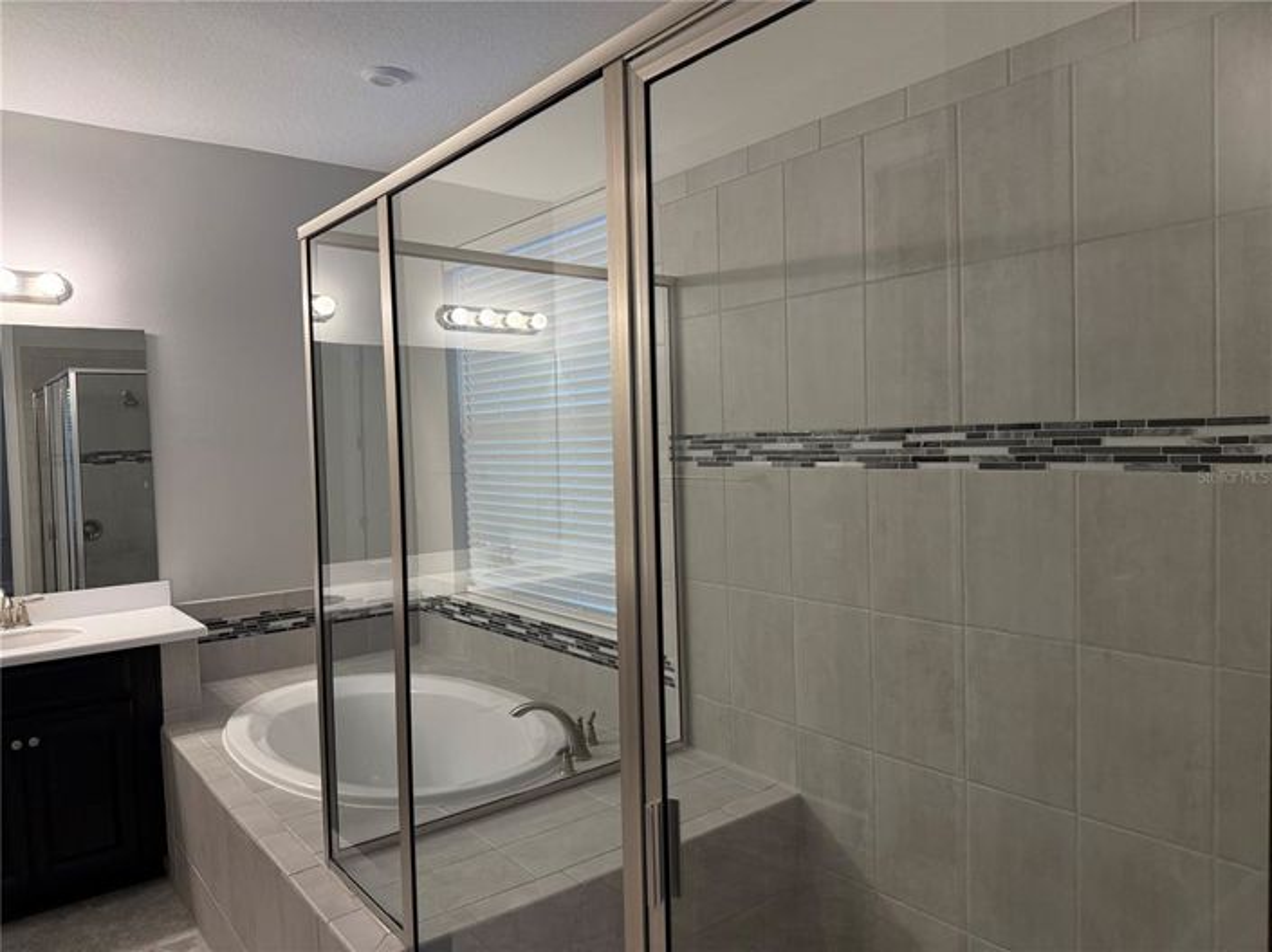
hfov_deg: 71.6
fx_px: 881
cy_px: 476
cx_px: 636
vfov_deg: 56.8
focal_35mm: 24
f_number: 1.78
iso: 320
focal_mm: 6.76
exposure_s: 1/120
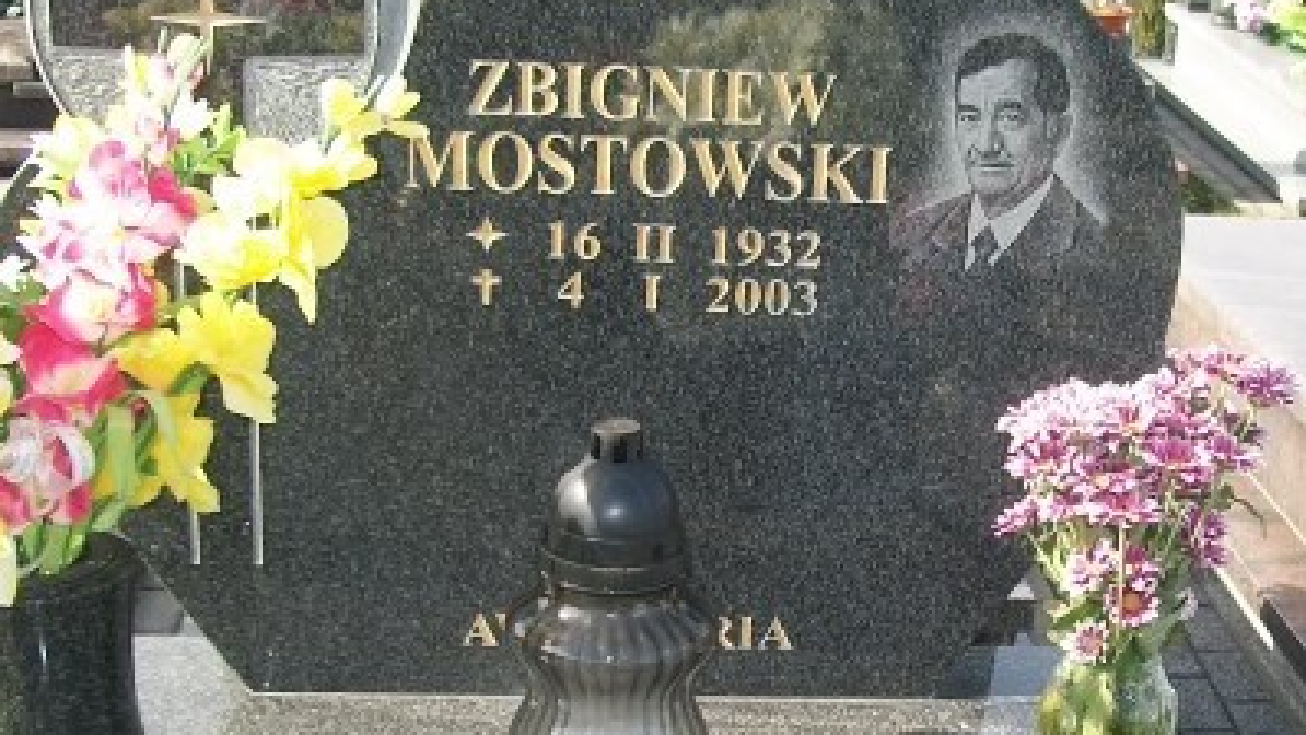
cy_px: 594
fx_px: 2182
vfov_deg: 18.9
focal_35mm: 63
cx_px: 840
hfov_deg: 33.1
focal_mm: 6
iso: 80
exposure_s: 1/400
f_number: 2.7
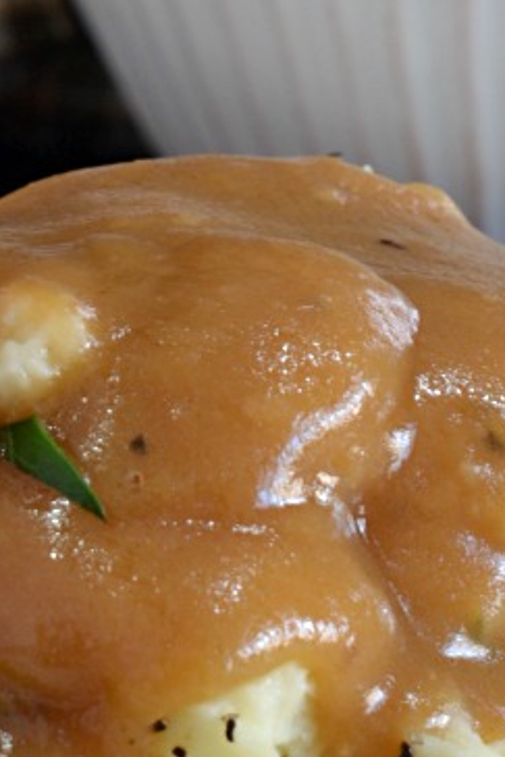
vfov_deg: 8.3
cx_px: 197
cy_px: 198
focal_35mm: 247
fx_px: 5192
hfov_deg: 5.6
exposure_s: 1/3
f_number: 10
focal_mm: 50
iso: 100
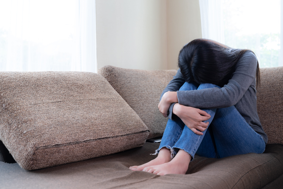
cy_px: 94
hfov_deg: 48.5
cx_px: 142
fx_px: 314
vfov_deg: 33.4
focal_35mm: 40
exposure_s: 1/60
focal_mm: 40
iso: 200
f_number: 3.5
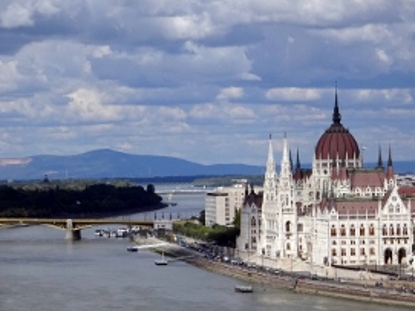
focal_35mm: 175
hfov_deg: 11.3
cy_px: 159
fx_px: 2097
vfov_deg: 8.5
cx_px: 191
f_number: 5
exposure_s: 1/1000
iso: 80
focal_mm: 17.49
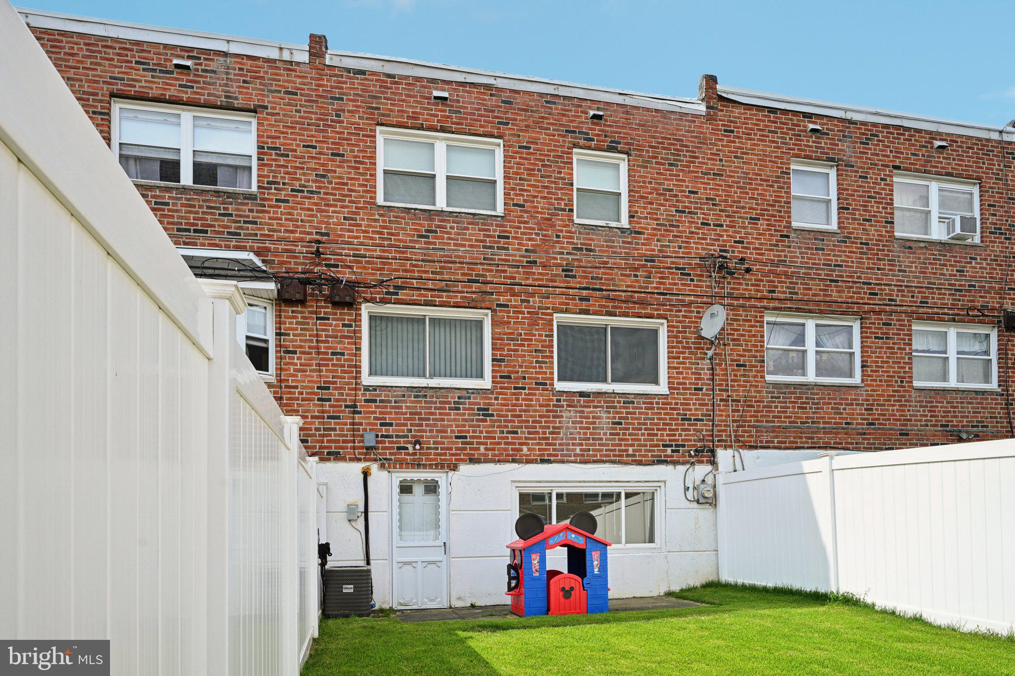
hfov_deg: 82.6
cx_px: 508
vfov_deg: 60.7
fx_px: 578
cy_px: 338
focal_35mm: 20
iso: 400
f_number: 8
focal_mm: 20.5
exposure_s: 1/500
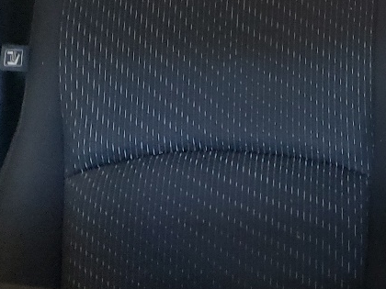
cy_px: 105
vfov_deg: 14.9
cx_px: 585
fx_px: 1104
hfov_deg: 17.7
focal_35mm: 99
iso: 311
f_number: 1.5
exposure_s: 1/30
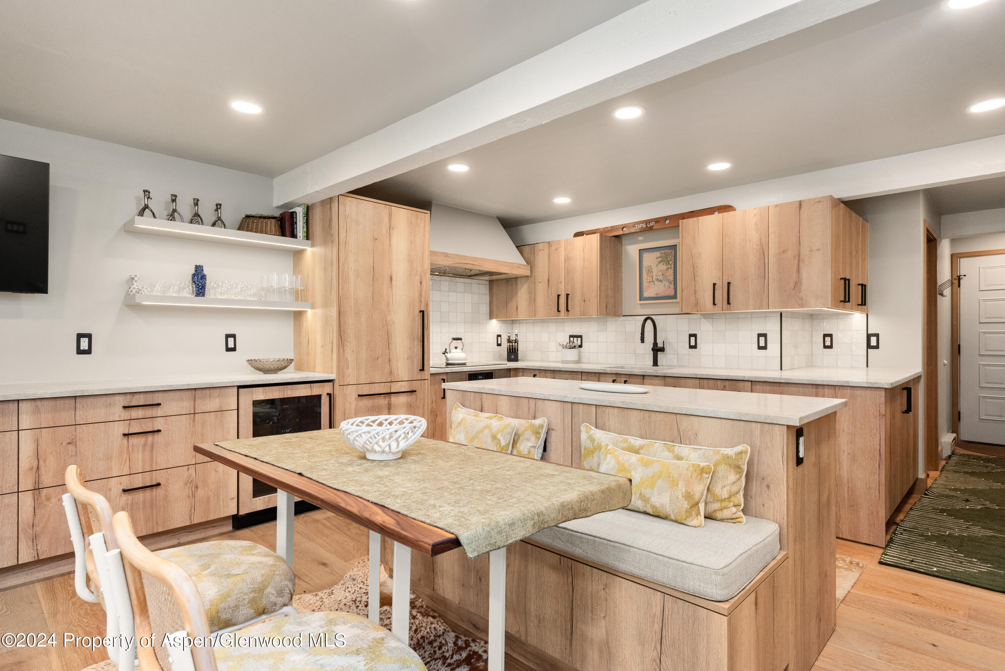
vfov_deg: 64.6
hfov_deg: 86.9
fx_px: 531
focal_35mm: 19
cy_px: 336
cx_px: 502
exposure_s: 1/80
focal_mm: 19
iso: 500
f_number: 7.1
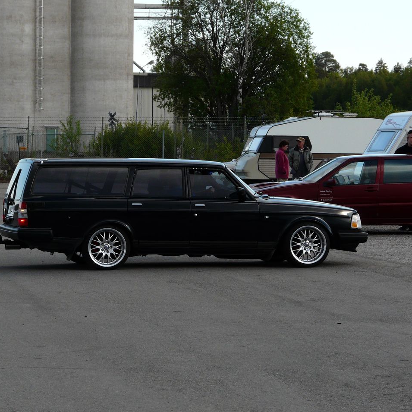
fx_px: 2154
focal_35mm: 160
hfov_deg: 10.9
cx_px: 155
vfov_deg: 10.9
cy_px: 206
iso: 100
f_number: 5
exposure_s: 1/250
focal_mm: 22.1
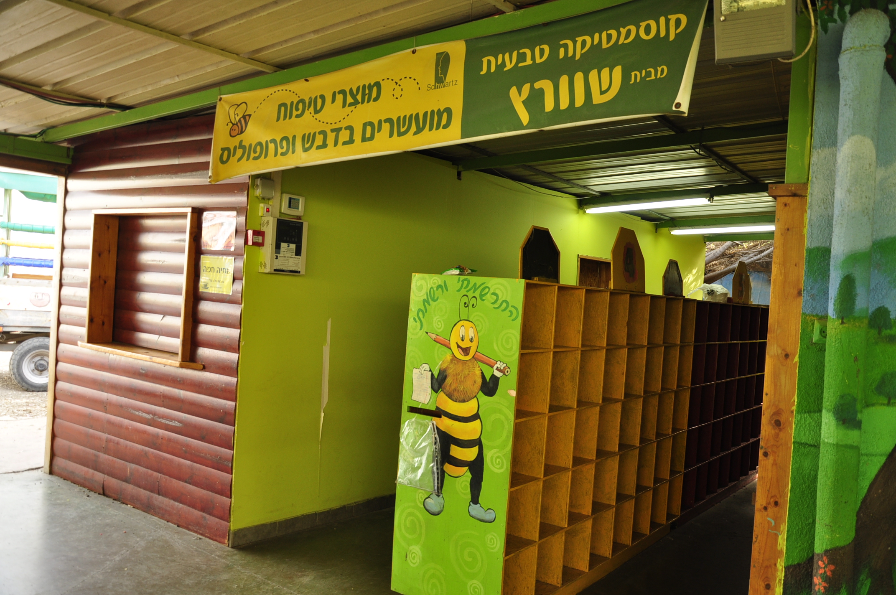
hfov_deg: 59.6
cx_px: 448
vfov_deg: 41.6
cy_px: 298
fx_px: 783
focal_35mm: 32
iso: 280
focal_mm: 21
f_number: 3.8
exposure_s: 1/30
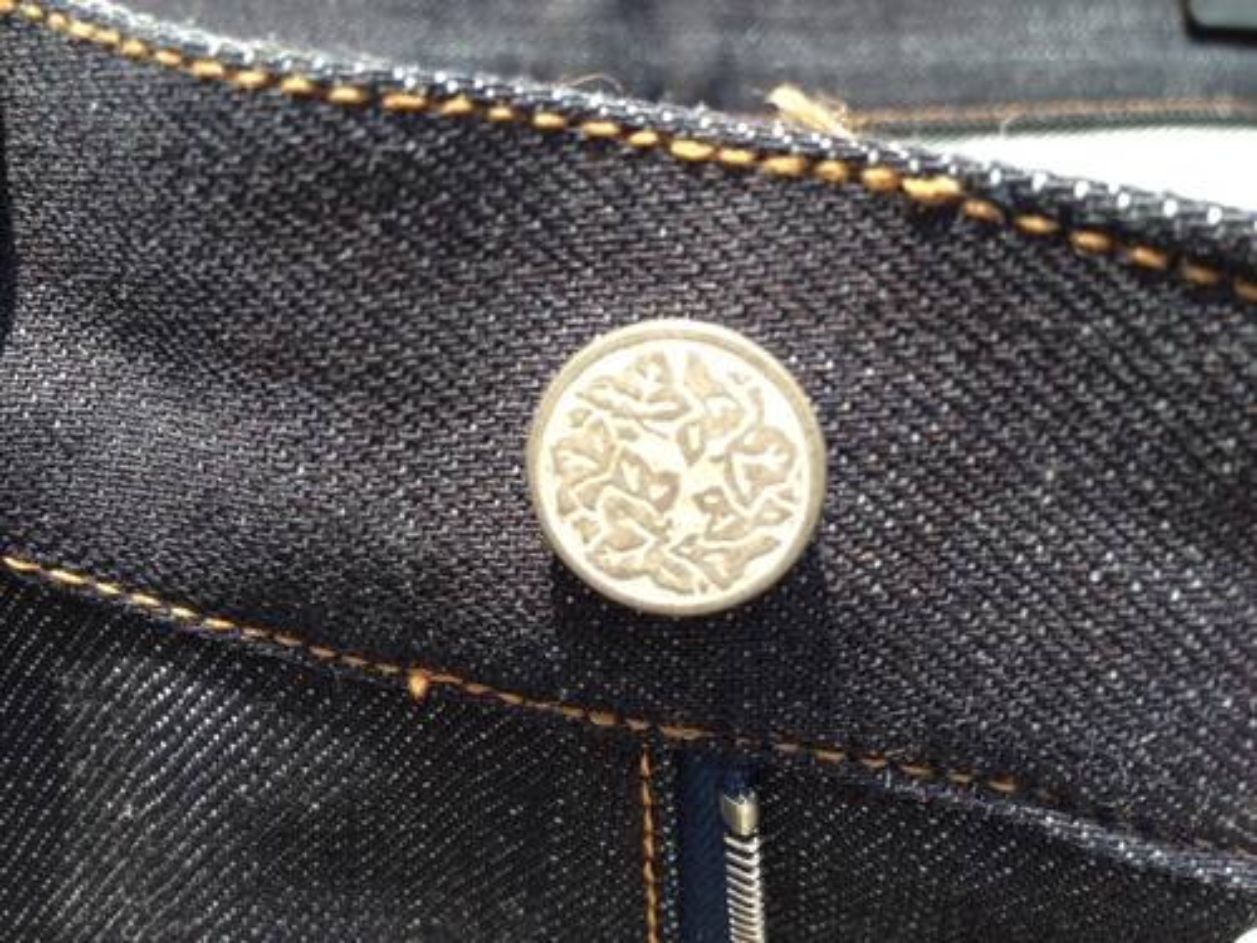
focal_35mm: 35
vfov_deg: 40.7
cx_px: 628
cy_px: 472
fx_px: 1271
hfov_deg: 52.6
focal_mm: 4.28
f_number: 2.4
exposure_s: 1/276
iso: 50
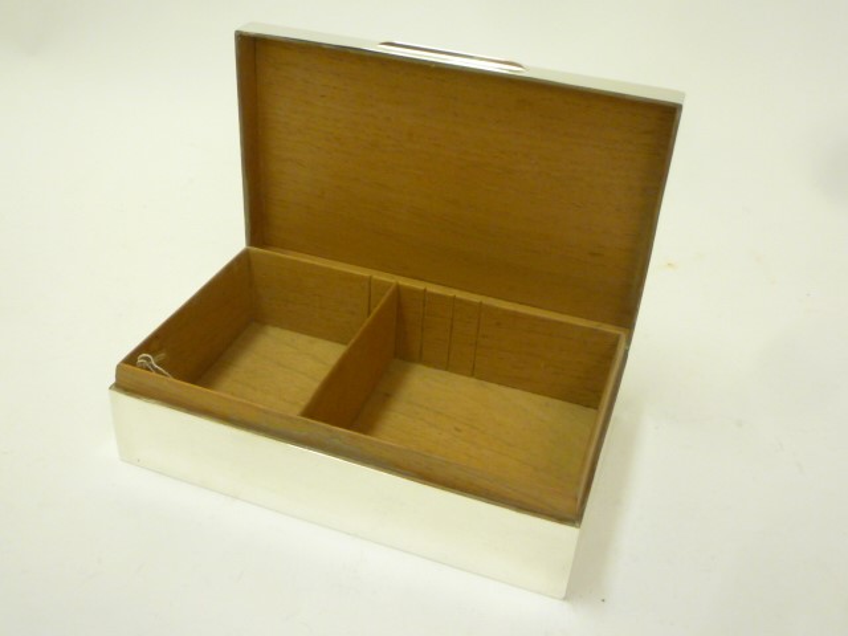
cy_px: 318
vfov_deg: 39.7
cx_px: 424
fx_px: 882
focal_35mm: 36
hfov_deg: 51.4
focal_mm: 5.2
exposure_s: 1/30
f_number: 3.3
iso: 250
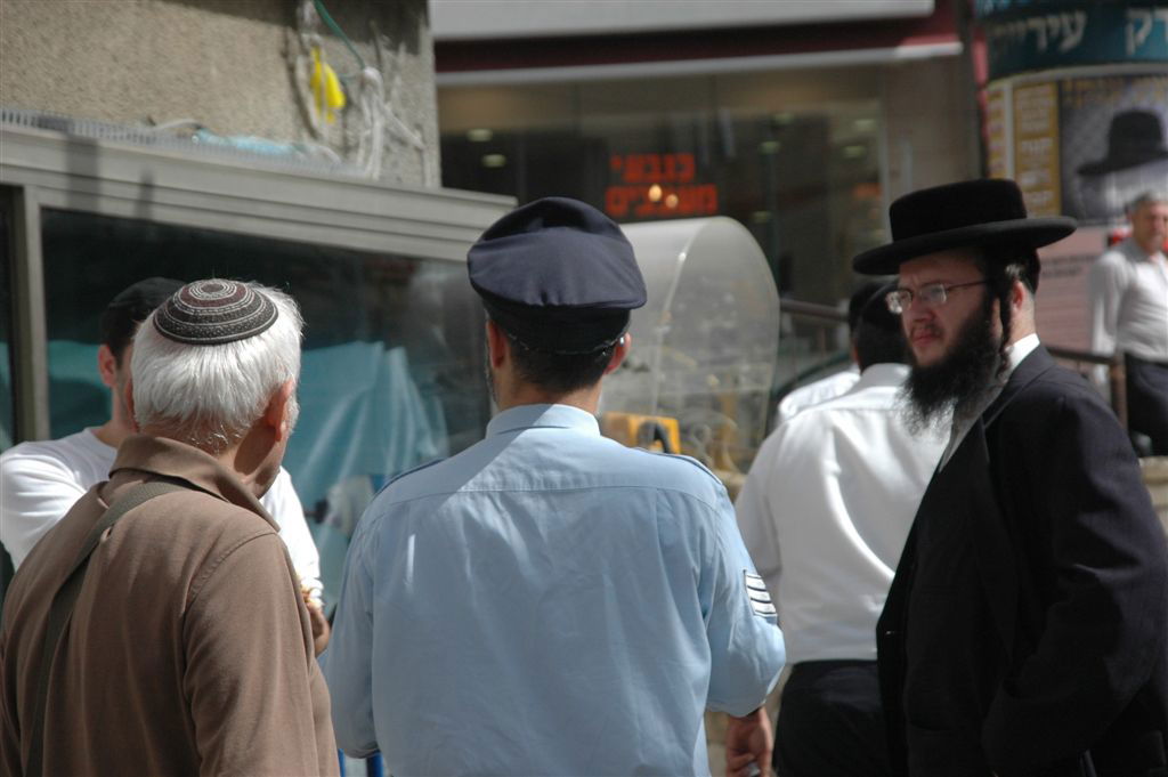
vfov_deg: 9.6
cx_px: 584
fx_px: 4620
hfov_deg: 14.4
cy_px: 388
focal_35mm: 142
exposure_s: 1/1000
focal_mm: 95
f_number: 8
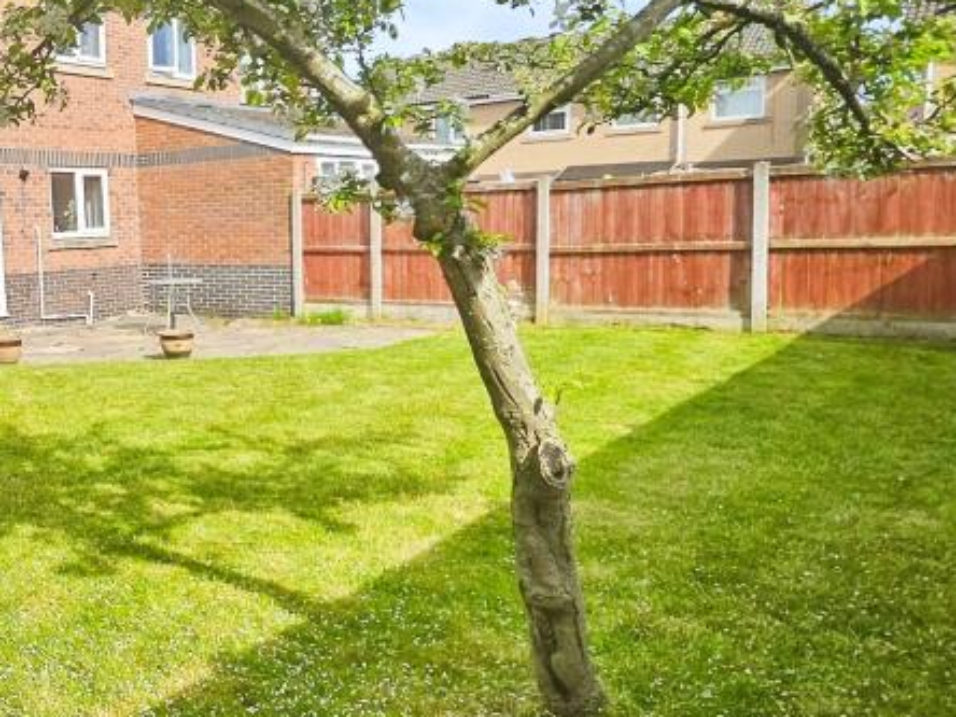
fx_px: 829
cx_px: 32
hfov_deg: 50.3
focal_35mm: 30
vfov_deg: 46.3
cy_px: 456
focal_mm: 1.7
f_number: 2.2
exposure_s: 1/812
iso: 32
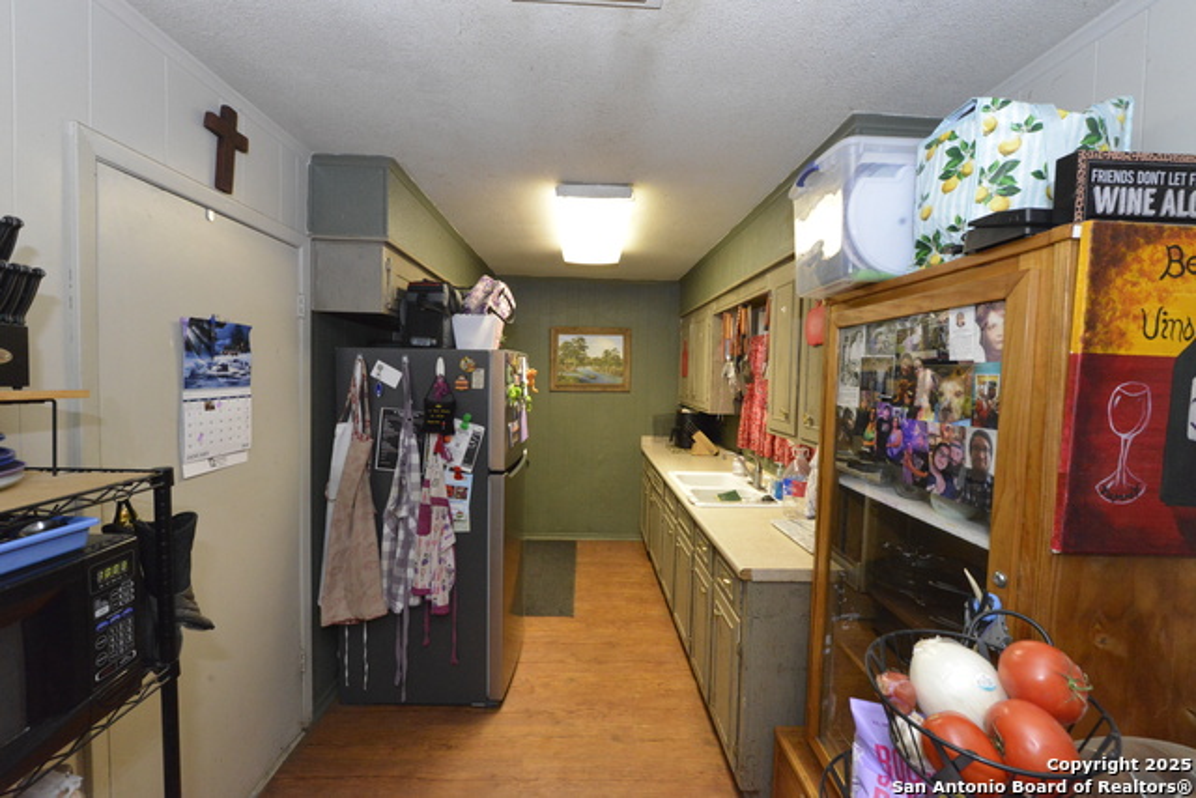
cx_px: 598
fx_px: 465
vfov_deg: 81.2
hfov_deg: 104.2
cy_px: 399
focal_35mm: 14
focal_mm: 14
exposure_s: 1/60
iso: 6400
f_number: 11
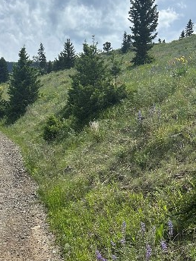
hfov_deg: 25.0
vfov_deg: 31.8
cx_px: 58
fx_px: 438
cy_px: 228
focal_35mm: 58
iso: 50
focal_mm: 5.7
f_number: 1.5
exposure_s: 1/4444
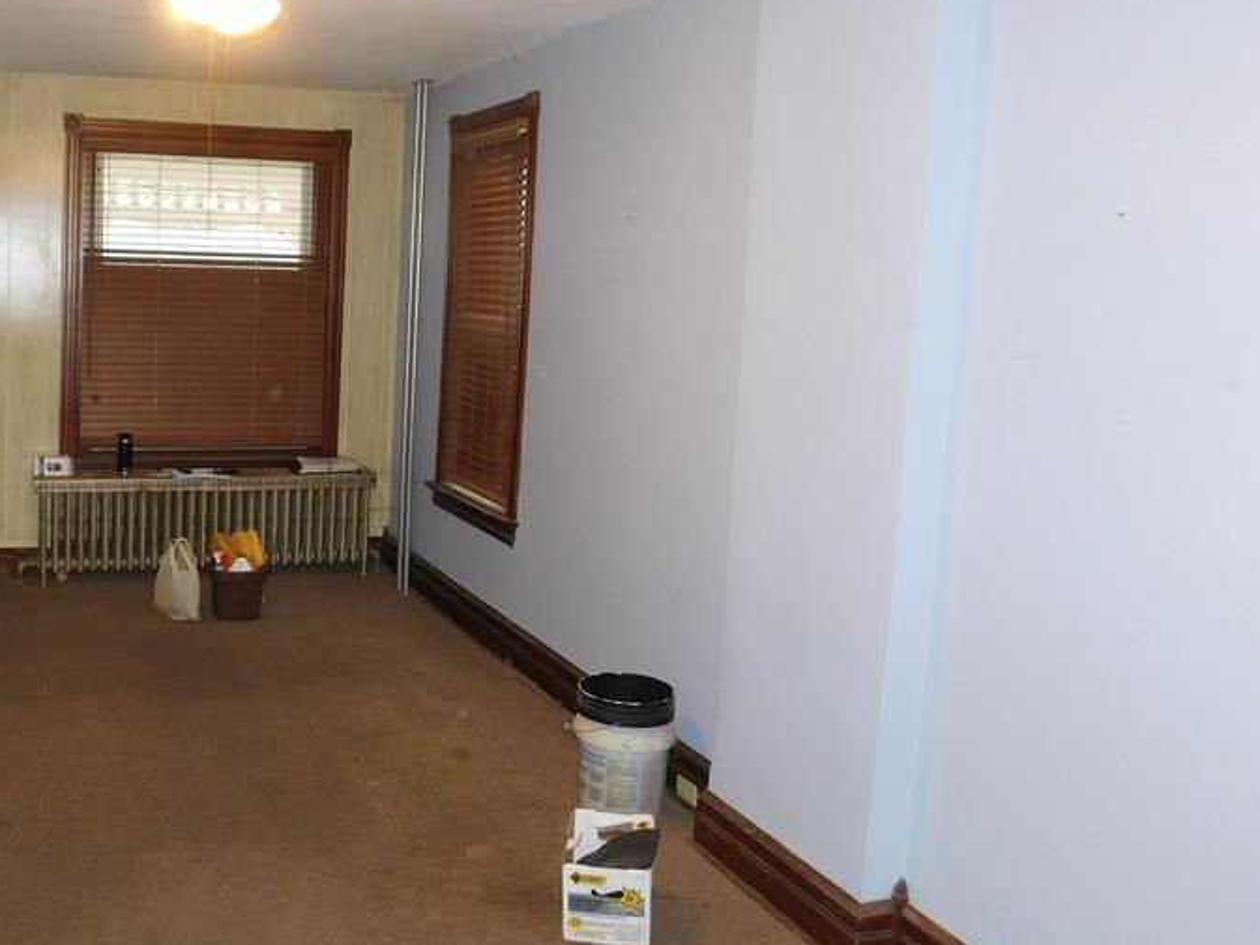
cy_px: 393
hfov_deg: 50.9
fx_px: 1274
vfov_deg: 40.6
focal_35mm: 35
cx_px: 352
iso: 220
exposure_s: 1/30
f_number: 3
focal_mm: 4
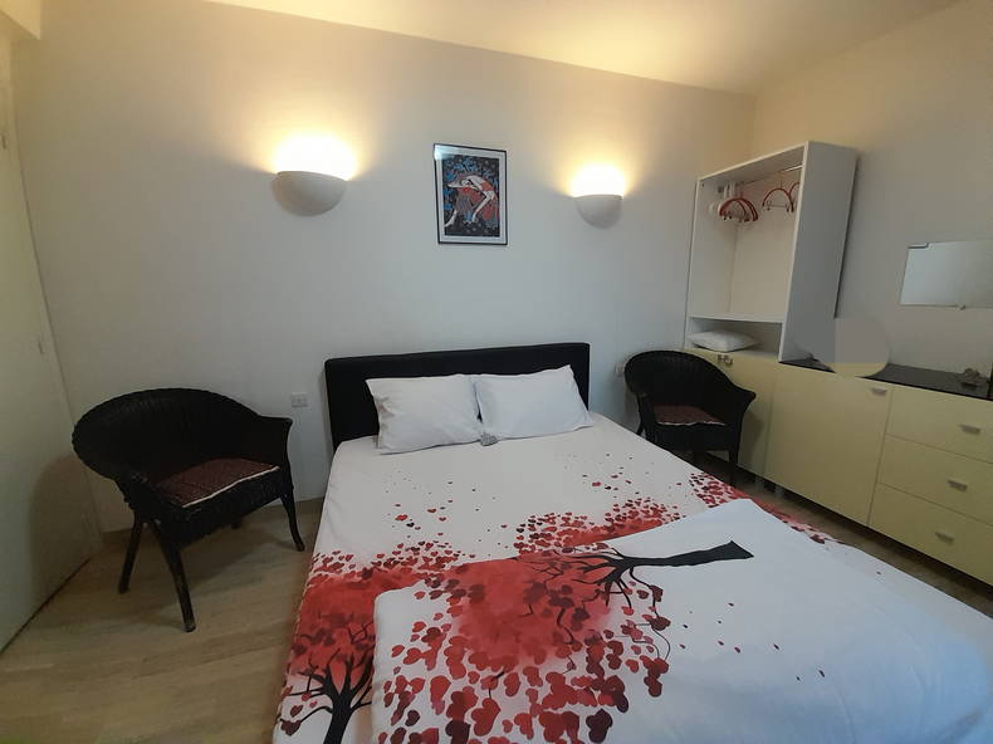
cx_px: 496
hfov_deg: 106.2
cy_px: 372
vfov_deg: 89.9
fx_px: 373
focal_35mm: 13
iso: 200
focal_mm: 1.13
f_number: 2.2
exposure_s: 1/25
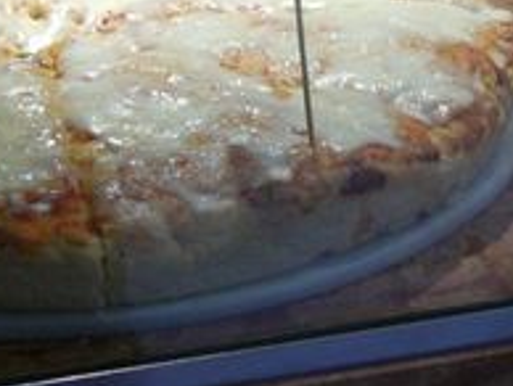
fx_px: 2686
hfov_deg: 10.8
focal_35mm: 181
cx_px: 473
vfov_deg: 8.1
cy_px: -95
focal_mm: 9
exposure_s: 1/80
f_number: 3.3
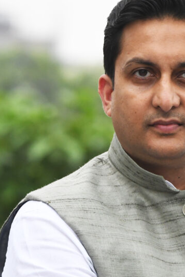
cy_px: 211
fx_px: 6686
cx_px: 197
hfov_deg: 1.6
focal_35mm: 868
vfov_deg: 2.4
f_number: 8
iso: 2000
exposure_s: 1/400
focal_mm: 240
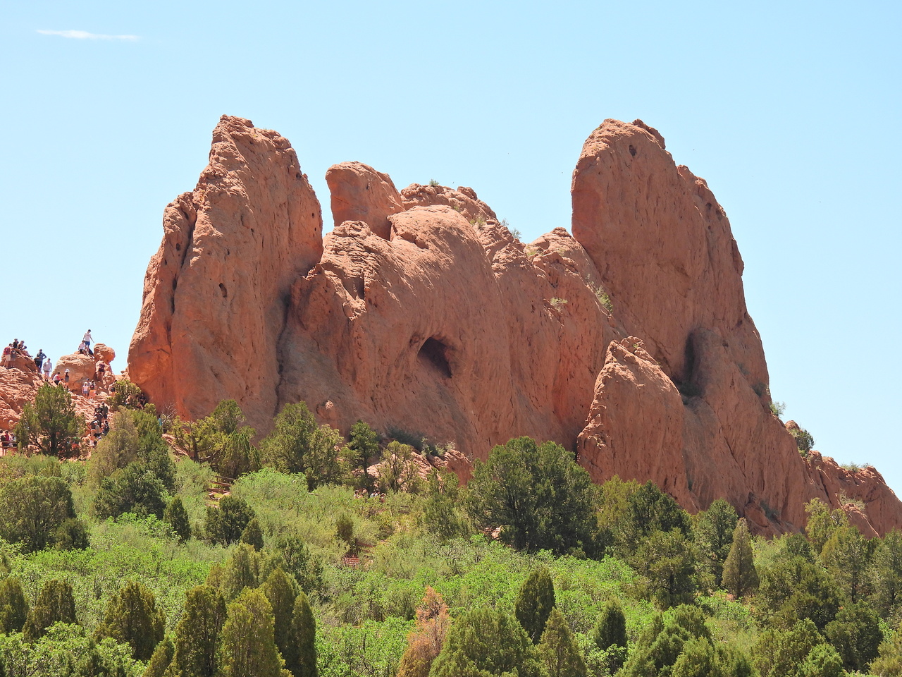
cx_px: 451
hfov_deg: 10.7
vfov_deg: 8.0
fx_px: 4821
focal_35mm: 185
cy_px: 338
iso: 100
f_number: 4.5
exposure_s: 1/500
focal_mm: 33
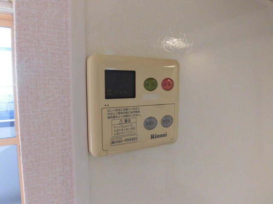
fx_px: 189
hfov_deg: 71.6
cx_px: 136
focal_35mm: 24
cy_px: 102
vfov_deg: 56.8
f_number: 3.1
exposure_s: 1/50
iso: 200
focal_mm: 4.3
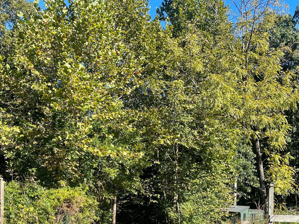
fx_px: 337
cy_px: 174
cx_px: 147
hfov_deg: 47.9
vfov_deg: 35.8
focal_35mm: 39
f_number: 1.6
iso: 32
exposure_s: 1/1420
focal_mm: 5.1
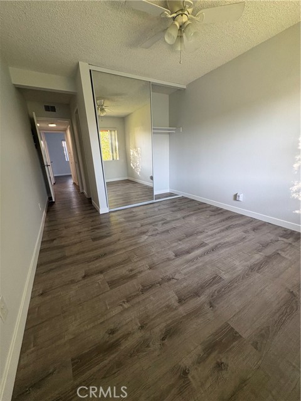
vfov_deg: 102.1
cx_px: 150
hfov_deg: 85.7
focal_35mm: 14
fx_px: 162
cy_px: 200
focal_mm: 2.22
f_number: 2.2
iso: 250
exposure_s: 1/70
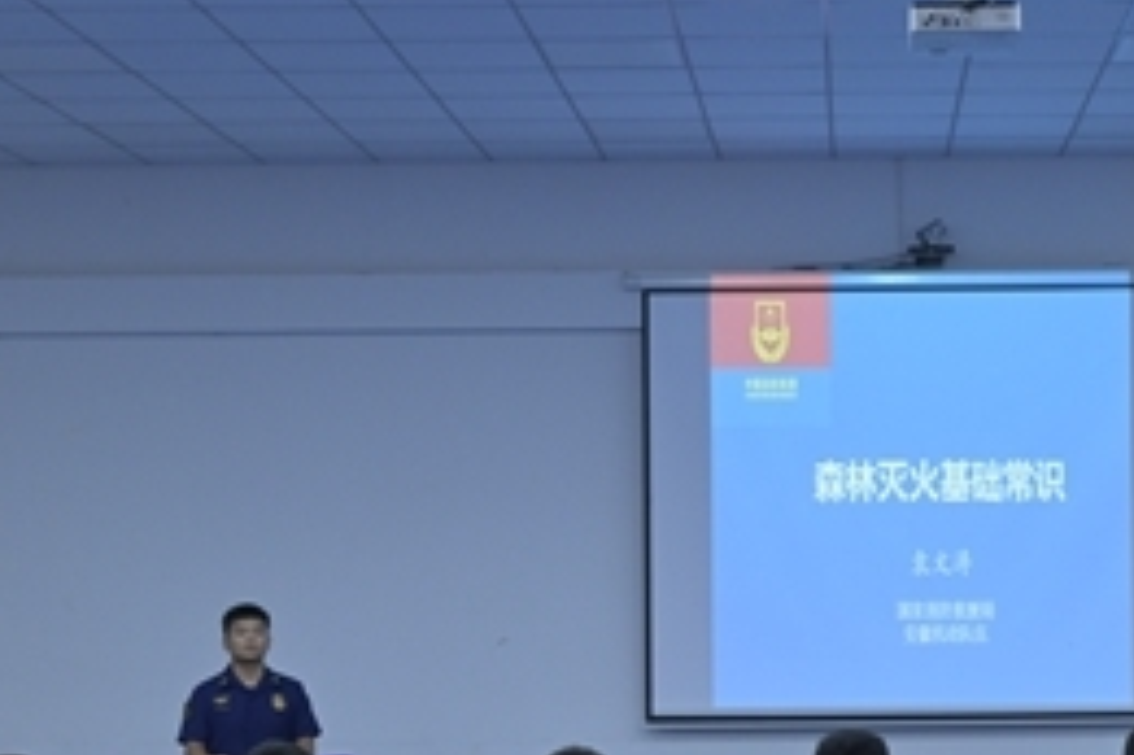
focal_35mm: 82
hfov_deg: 24.6
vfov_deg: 16.7
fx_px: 2567
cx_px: 868
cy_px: 504
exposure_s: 1/60
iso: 640
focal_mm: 26.5
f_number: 4.2
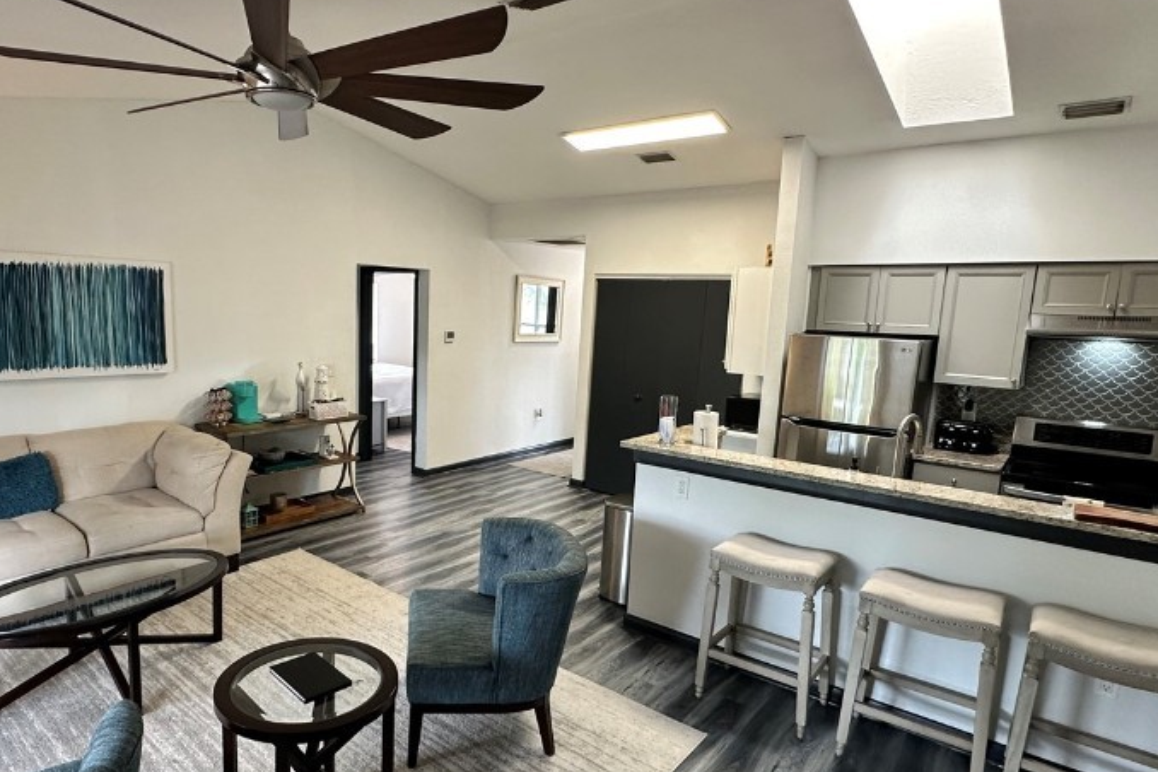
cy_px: 412
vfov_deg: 57.2
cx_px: 492
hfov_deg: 78.1
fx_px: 708
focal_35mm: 22
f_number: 2.2
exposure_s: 1/60
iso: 160
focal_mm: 2.22
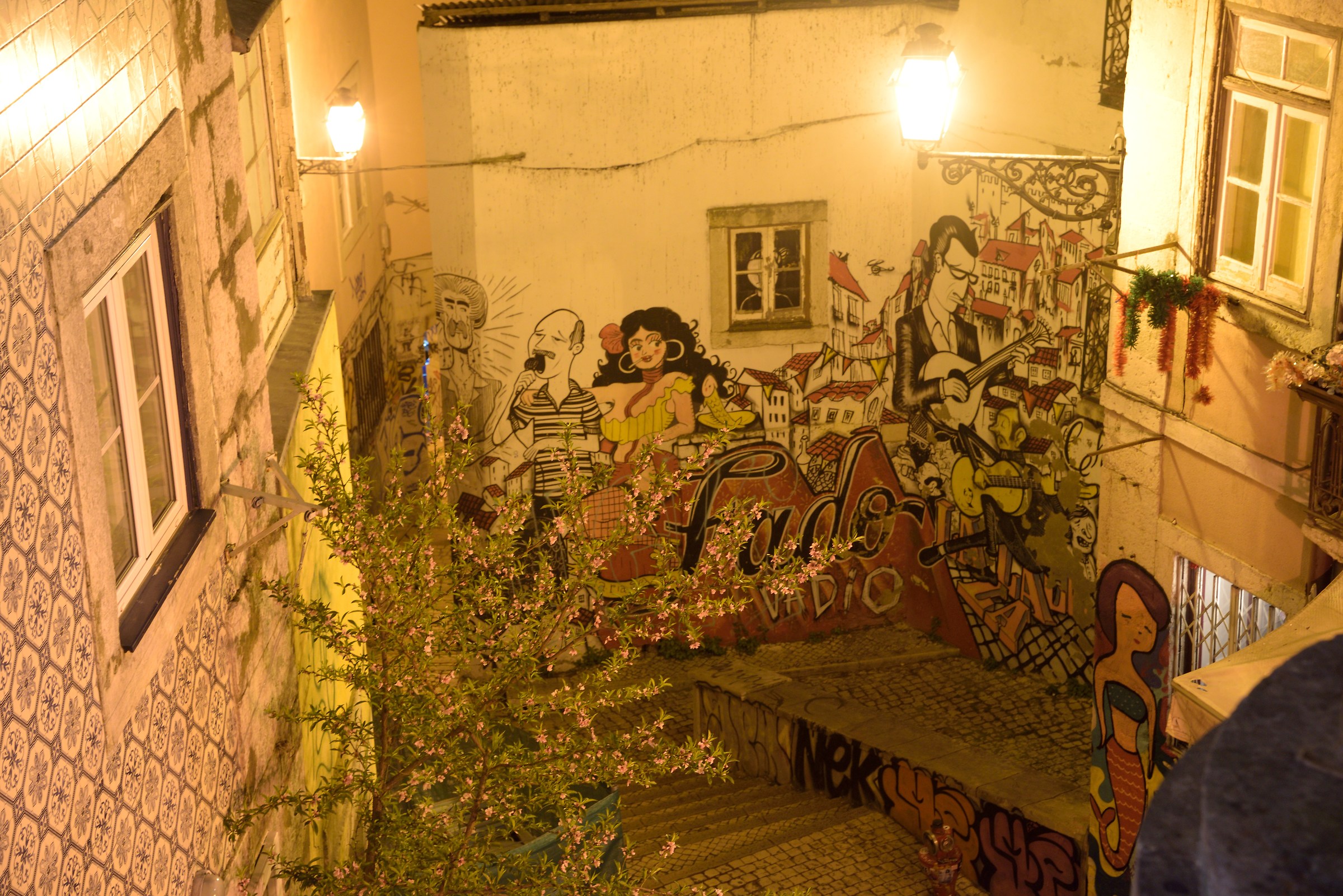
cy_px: 448
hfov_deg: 31.0
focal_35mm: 65
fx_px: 2425
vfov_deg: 20.9
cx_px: 672
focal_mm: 65
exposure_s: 1/2.5
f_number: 6.3
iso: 1000
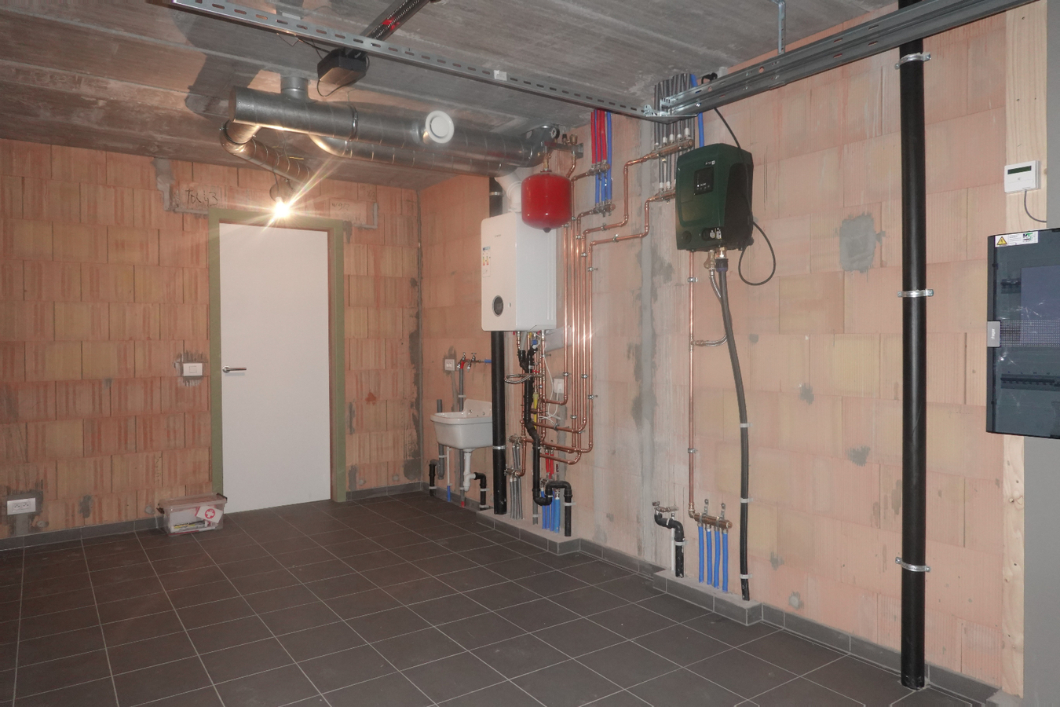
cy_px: 354
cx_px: 530
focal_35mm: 24
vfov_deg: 53.1
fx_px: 707
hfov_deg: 73.7
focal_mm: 9
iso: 1000
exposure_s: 1/30
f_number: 2.8
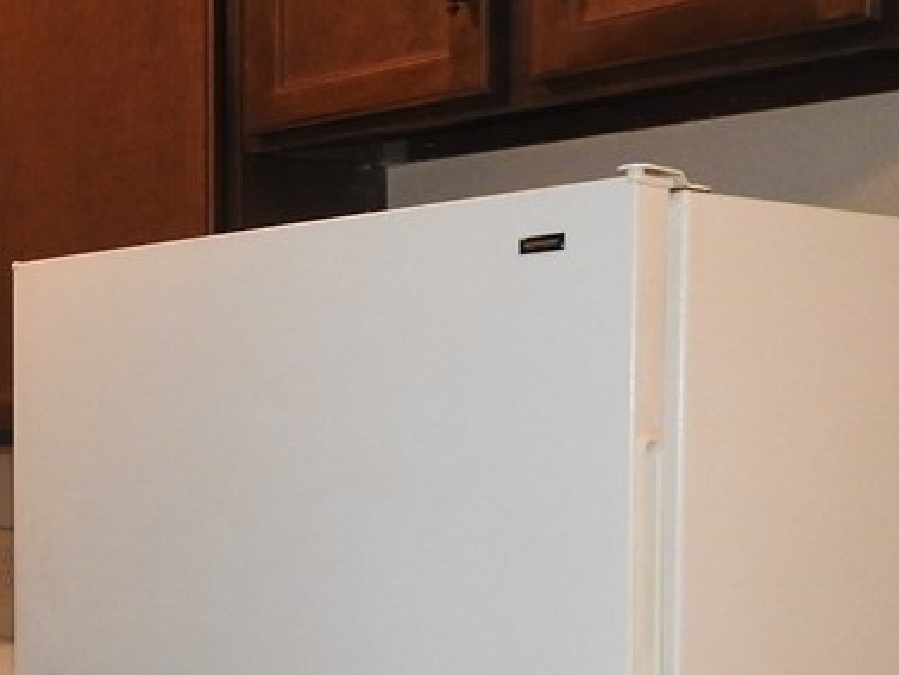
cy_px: 530
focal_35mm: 65
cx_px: -169
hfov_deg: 26.6
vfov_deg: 22.3
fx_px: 1689
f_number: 3.3
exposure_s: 1/30
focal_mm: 4.3
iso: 400
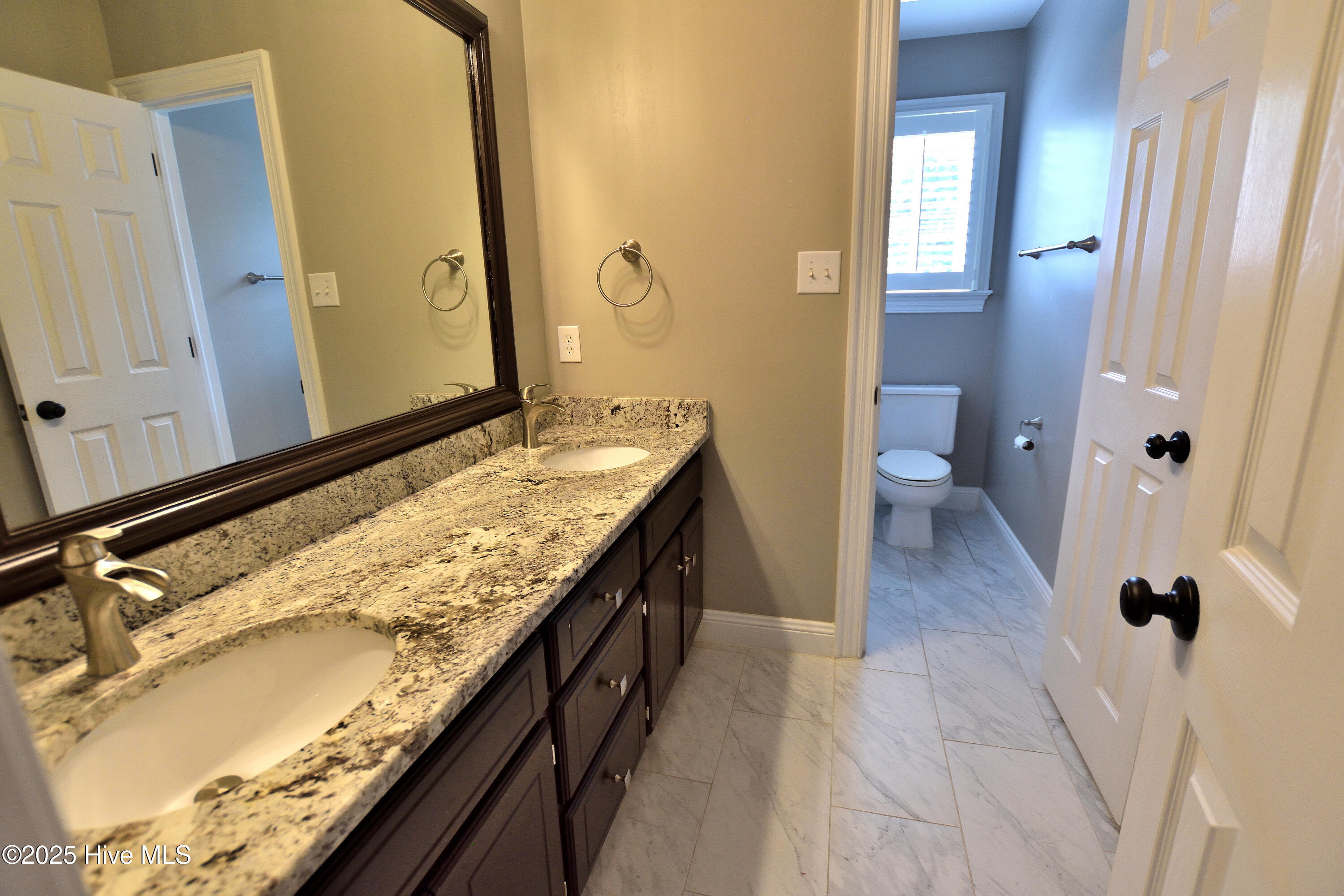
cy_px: 448
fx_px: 616
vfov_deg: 72.1
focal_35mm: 16
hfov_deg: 95.0
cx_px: 672
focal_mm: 11
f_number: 4
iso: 400
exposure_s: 1/60
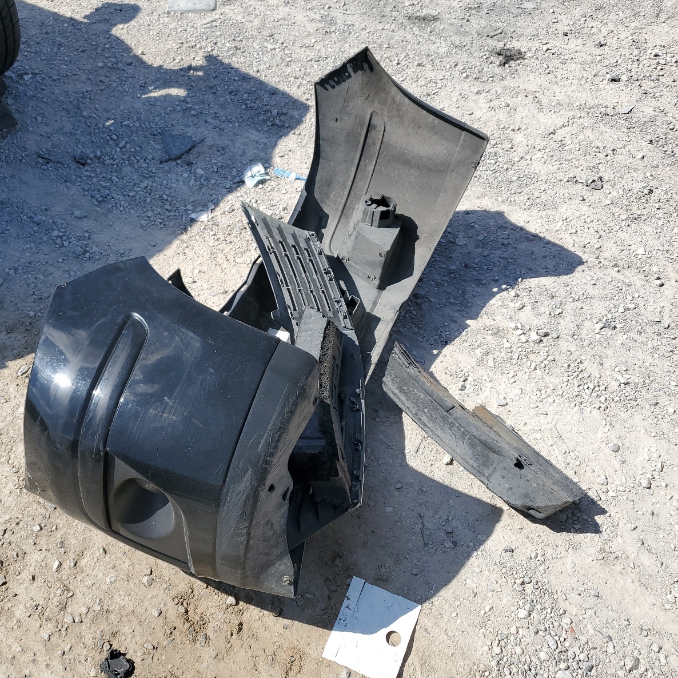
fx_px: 687
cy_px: 342
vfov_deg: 52.5
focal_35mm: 31
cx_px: 268
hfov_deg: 52.1
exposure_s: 1/3333
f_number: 1.5
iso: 50
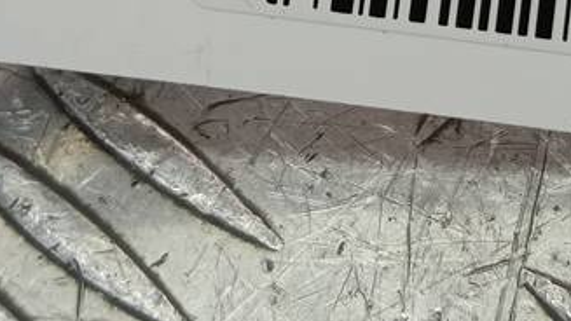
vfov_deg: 12.5
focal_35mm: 92
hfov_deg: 22.8
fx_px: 1393
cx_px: 466
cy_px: -154
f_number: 1.6
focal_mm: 4.11
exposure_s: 1/100
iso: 133
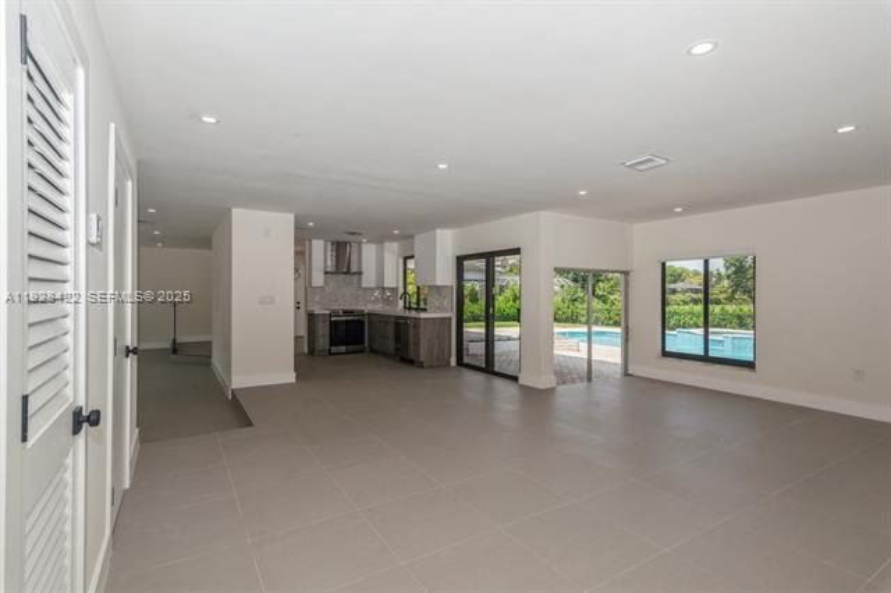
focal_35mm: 17
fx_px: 421
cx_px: 446
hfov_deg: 93.3
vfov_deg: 70.4
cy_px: 296
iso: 200
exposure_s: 1/200
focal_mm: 17
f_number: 8
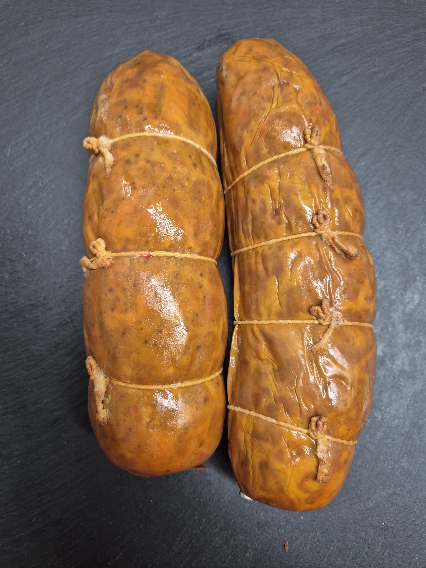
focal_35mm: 23
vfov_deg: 73.9
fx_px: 377
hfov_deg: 58.9
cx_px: 213
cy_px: 284
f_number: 1.8
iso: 250
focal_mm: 5.4
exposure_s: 1/100
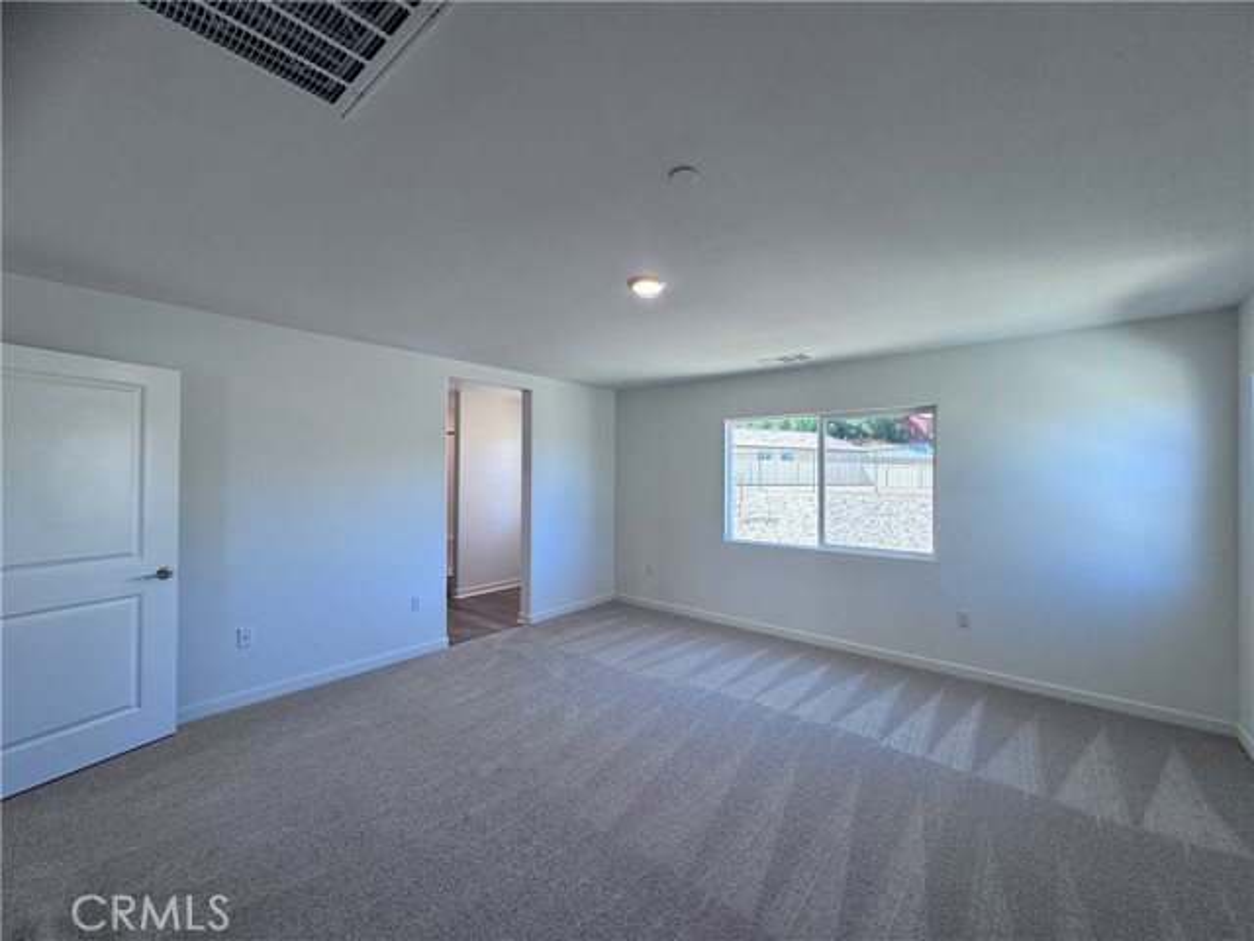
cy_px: 470
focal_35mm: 14
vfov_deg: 85.7
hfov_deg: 102.1
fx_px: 507
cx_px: 627
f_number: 2.2
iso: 64
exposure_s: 1/120
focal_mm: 2.22
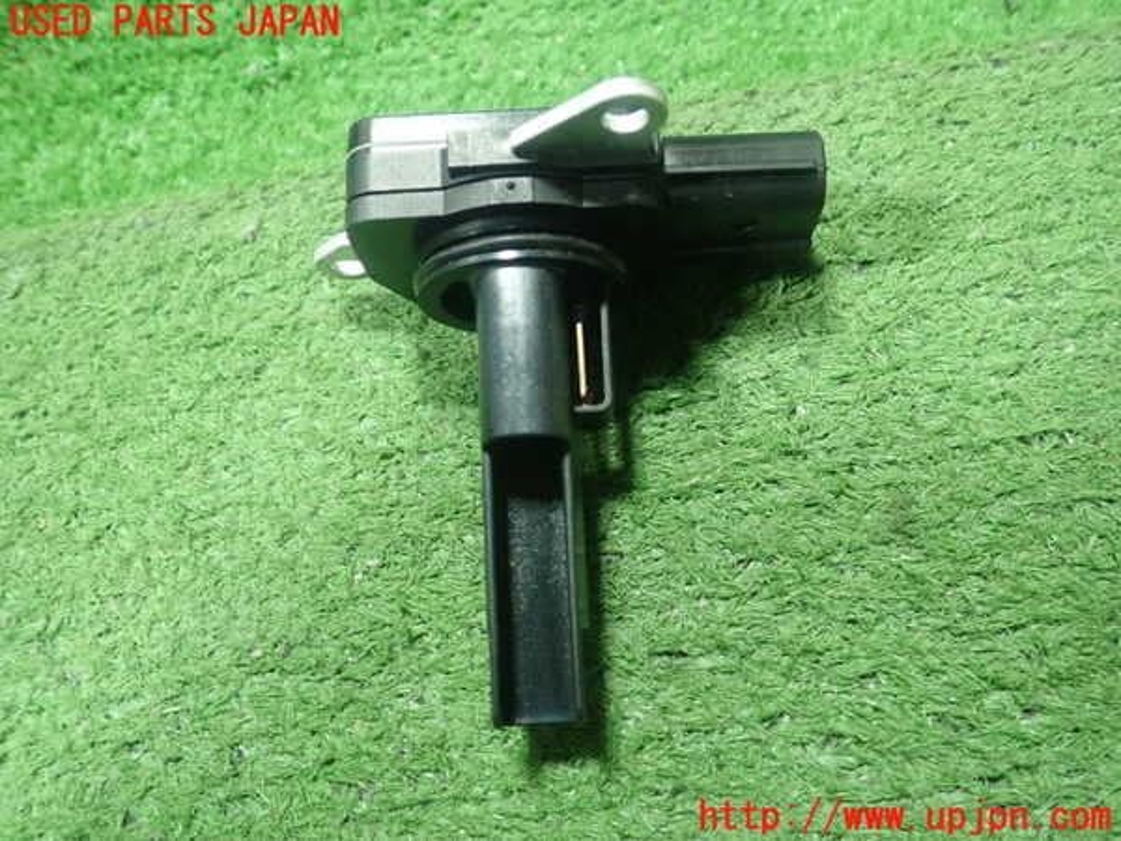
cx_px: 560
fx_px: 972
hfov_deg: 60.0
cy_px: 420
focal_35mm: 30
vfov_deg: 46.8
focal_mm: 5.5
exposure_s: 1/125
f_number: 2.3
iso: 800
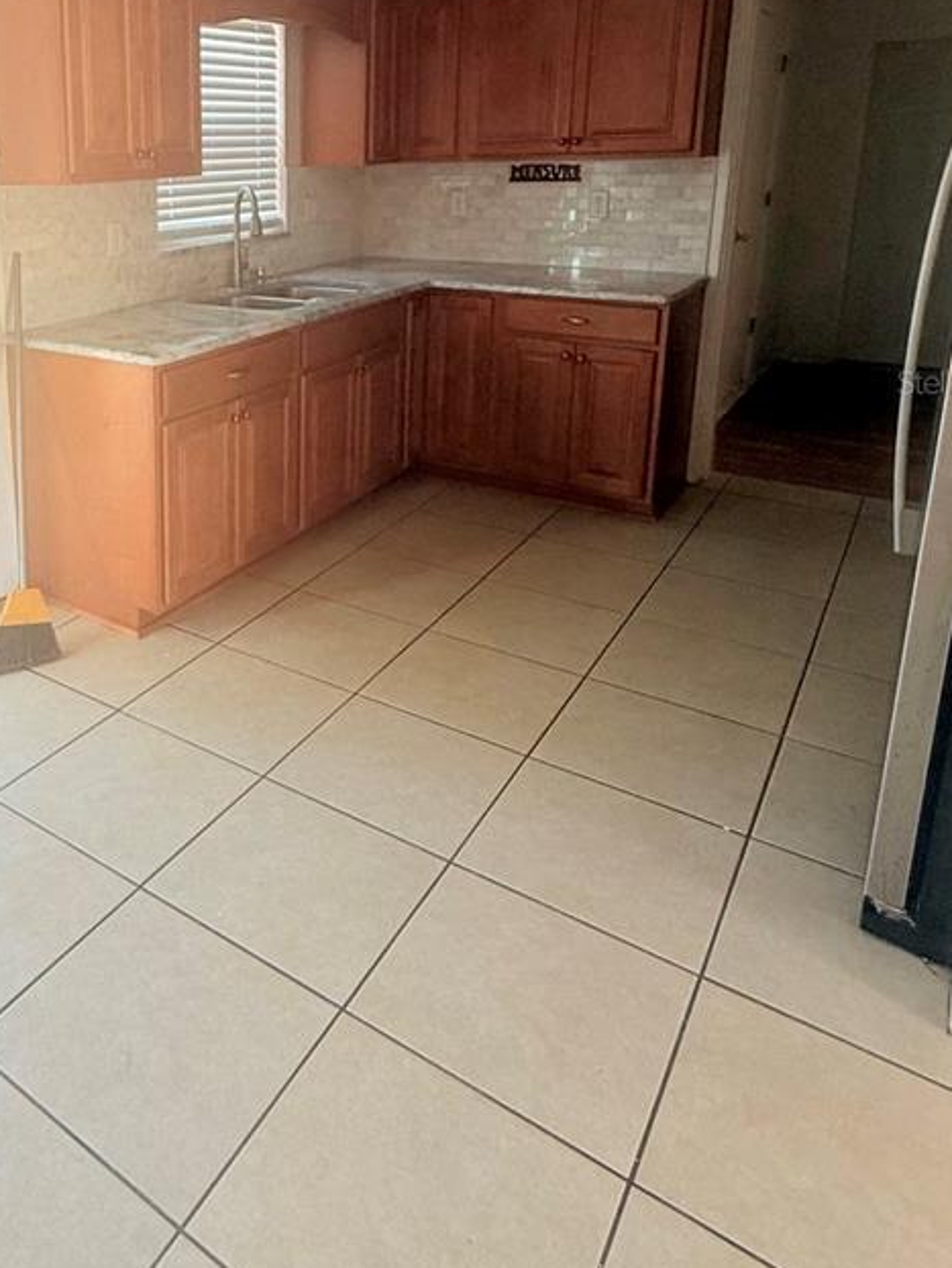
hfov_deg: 47.1
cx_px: 124
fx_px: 989
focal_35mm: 27
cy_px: 381
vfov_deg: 62.9
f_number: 2.2
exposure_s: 1/99
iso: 100
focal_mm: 2.22
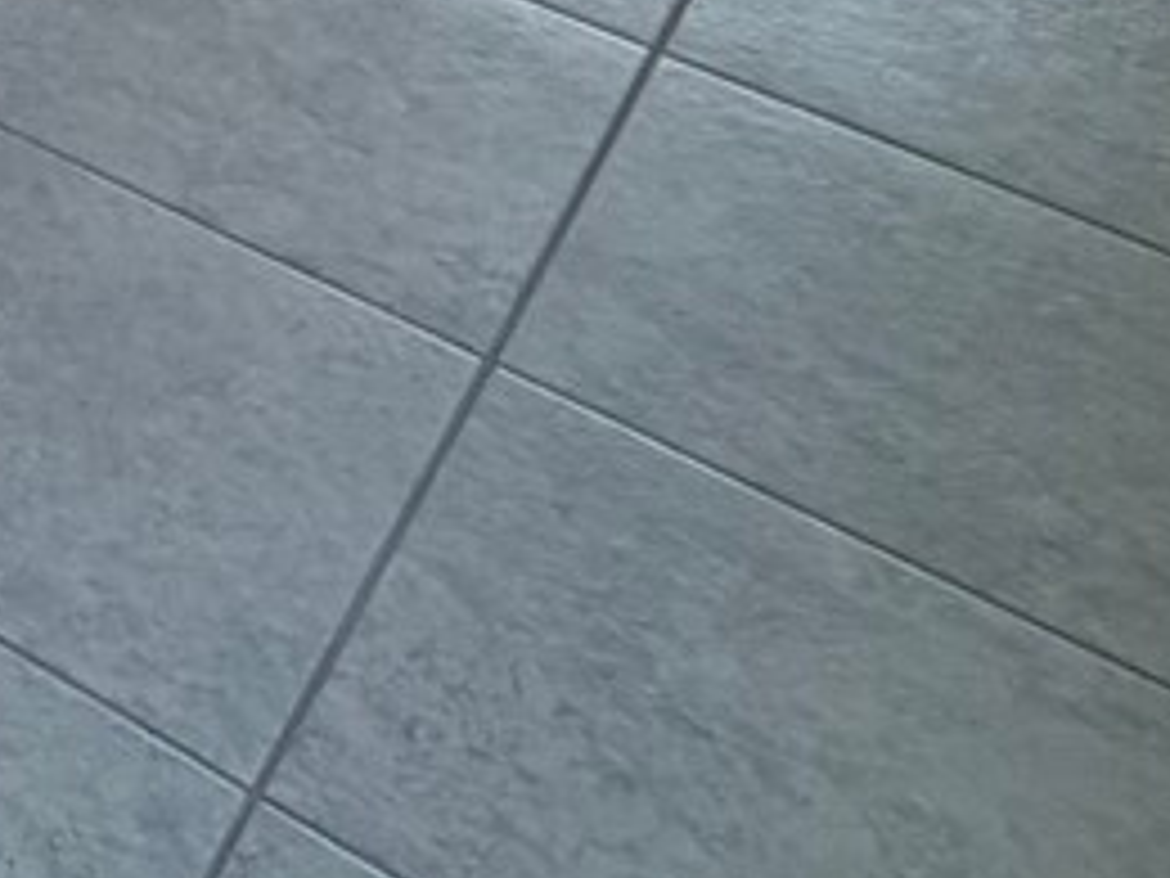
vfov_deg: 11.6
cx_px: -1148
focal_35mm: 86
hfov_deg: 17.0
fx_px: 2907
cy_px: -1616
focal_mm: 2.22
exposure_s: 1/120
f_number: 2.2
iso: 100
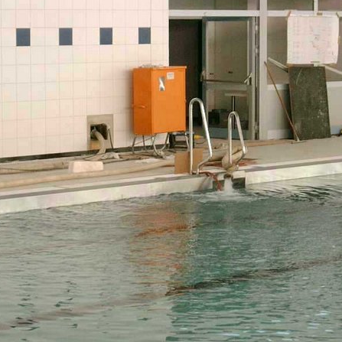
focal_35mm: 133
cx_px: 175
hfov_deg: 13.1
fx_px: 1487
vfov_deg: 13.1
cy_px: 171
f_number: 4.8
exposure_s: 1/80
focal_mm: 22.8
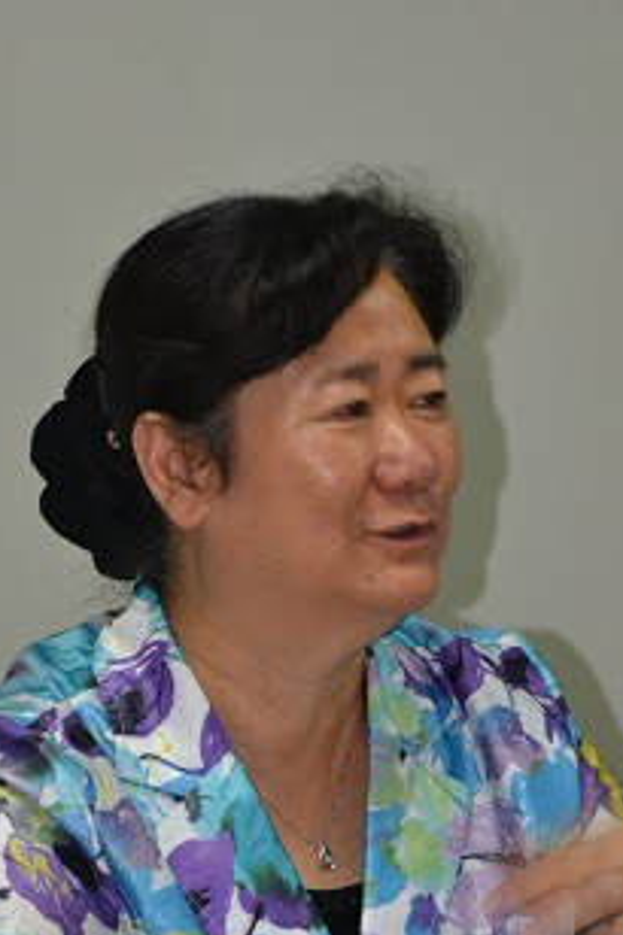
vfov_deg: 8.6
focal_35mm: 239
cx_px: 302
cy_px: 458
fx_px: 6211
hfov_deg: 5.7
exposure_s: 1/60
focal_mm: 98
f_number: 5.6
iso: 2200
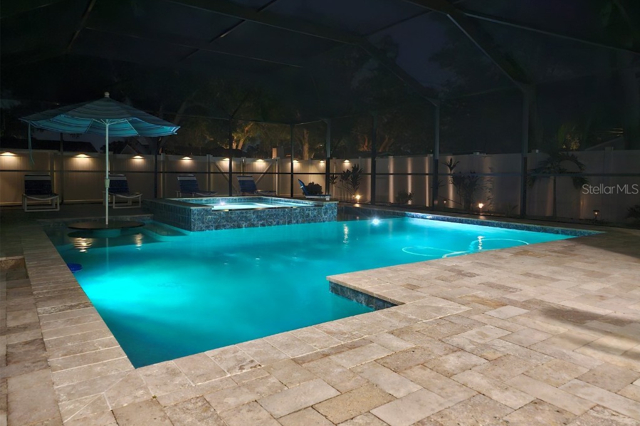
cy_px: 189
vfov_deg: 53.0
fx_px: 427
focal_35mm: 24
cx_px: 320
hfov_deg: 73.8
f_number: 1.7
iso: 1600
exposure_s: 1/13.4
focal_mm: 6.3
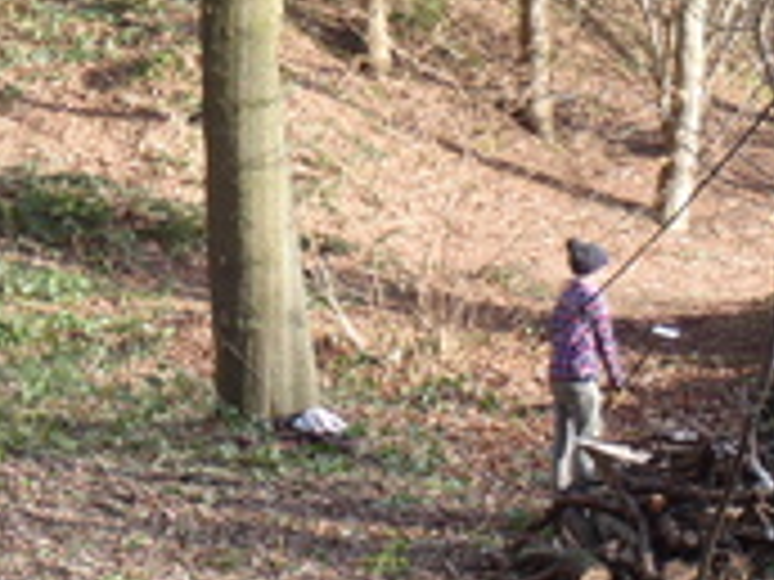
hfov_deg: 17.4
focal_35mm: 108
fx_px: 2415
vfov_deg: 13.7
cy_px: 303
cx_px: -158
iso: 80
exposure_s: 1/40
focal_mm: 6.45
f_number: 4.5
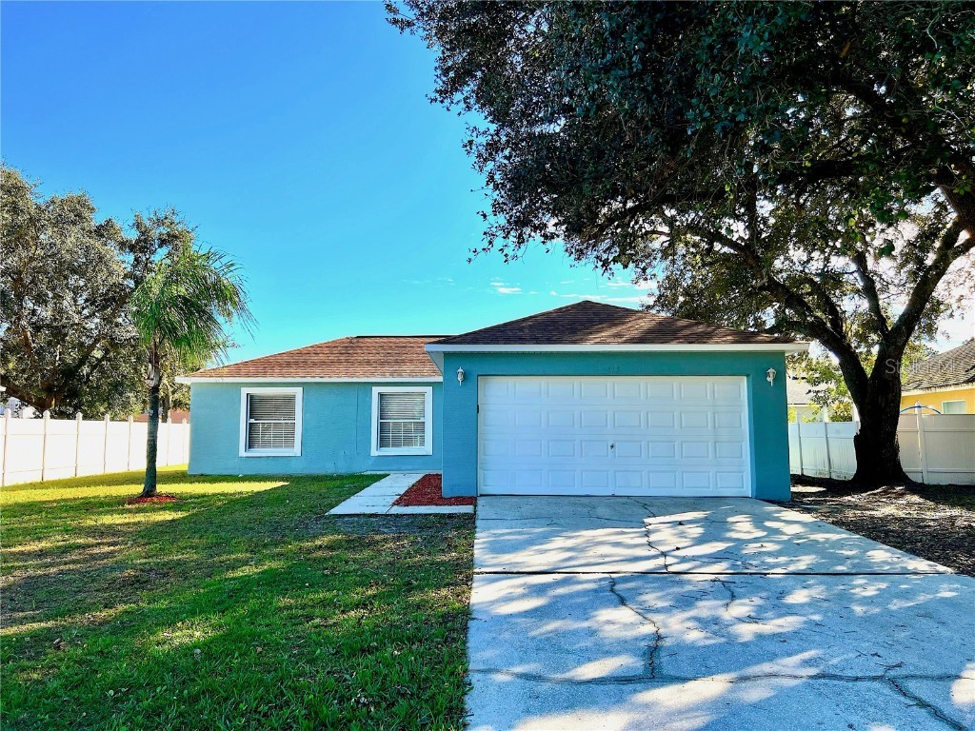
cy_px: 366
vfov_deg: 53.1
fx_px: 732
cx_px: 488
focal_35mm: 26
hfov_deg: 67.3
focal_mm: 5.7
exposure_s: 1/2513
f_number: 1.5
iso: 50
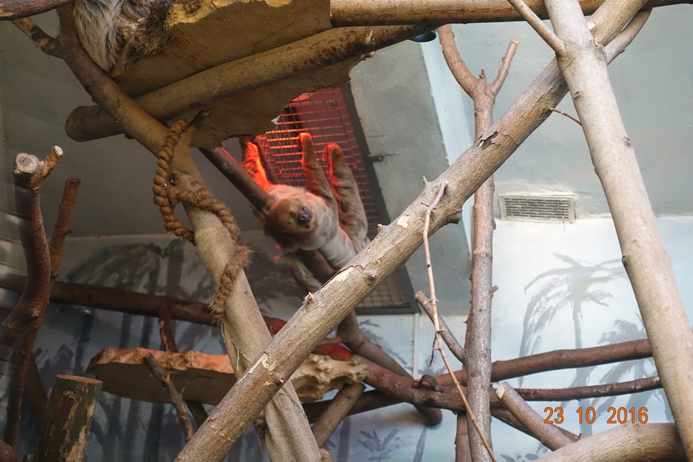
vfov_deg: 19.5
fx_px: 1348
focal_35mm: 70
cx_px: 346
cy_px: 231
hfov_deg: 28.8
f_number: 2.8
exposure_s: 1/30
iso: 800
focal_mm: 25.7
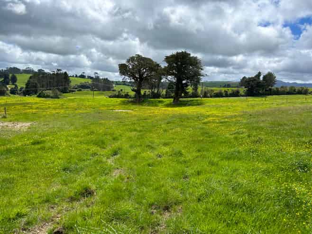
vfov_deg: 53.0
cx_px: 156
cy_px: 117
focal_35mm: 26
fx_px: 234
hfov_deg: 67.3
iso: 50
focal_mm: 5.7
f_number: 1.5
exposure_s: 1/4630
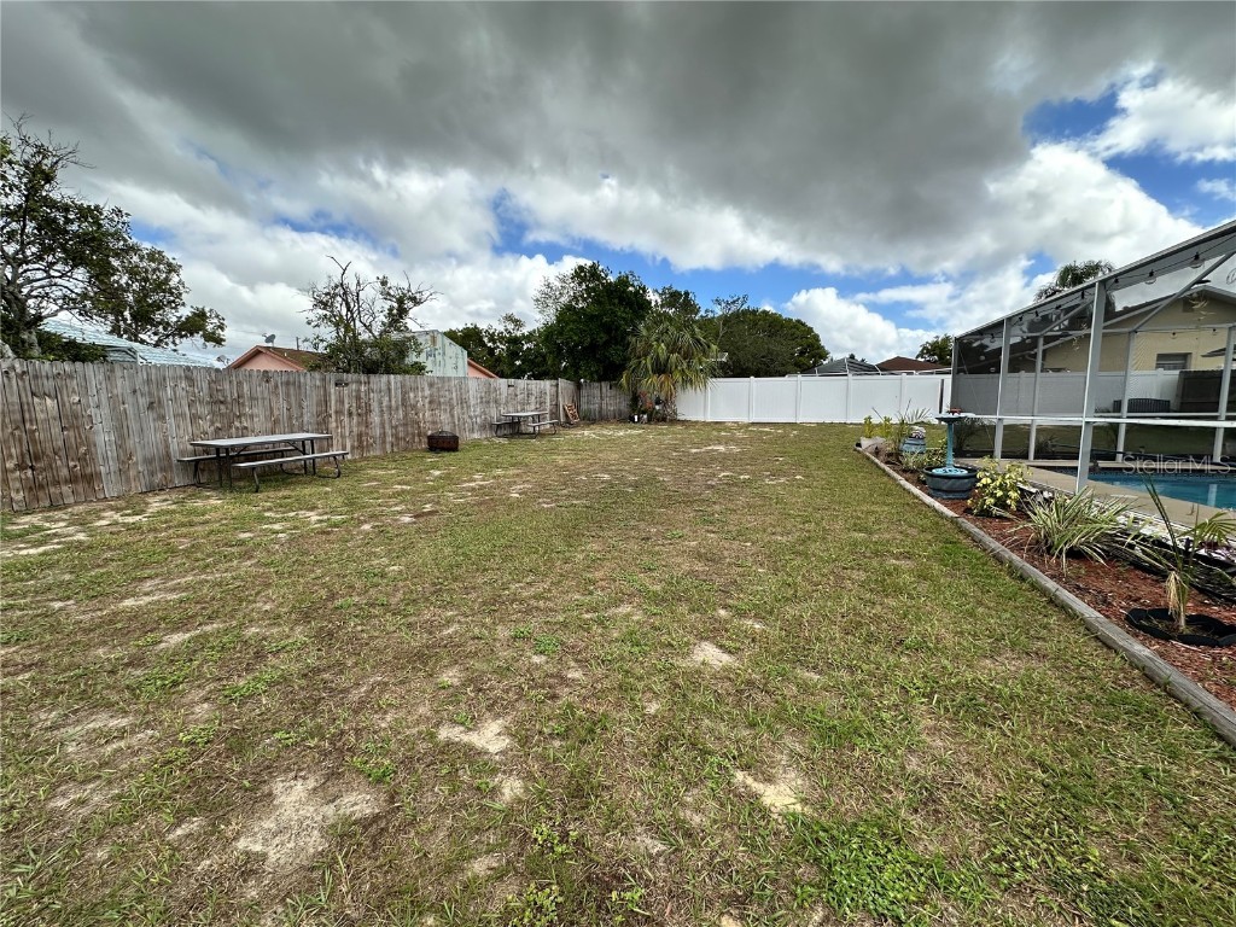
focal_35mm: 14
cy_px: 464
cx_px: 618
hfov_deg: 102.1
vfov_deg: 85.7
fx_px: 500
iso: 40
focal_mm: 2.22
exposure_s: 1/861
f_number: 2.2
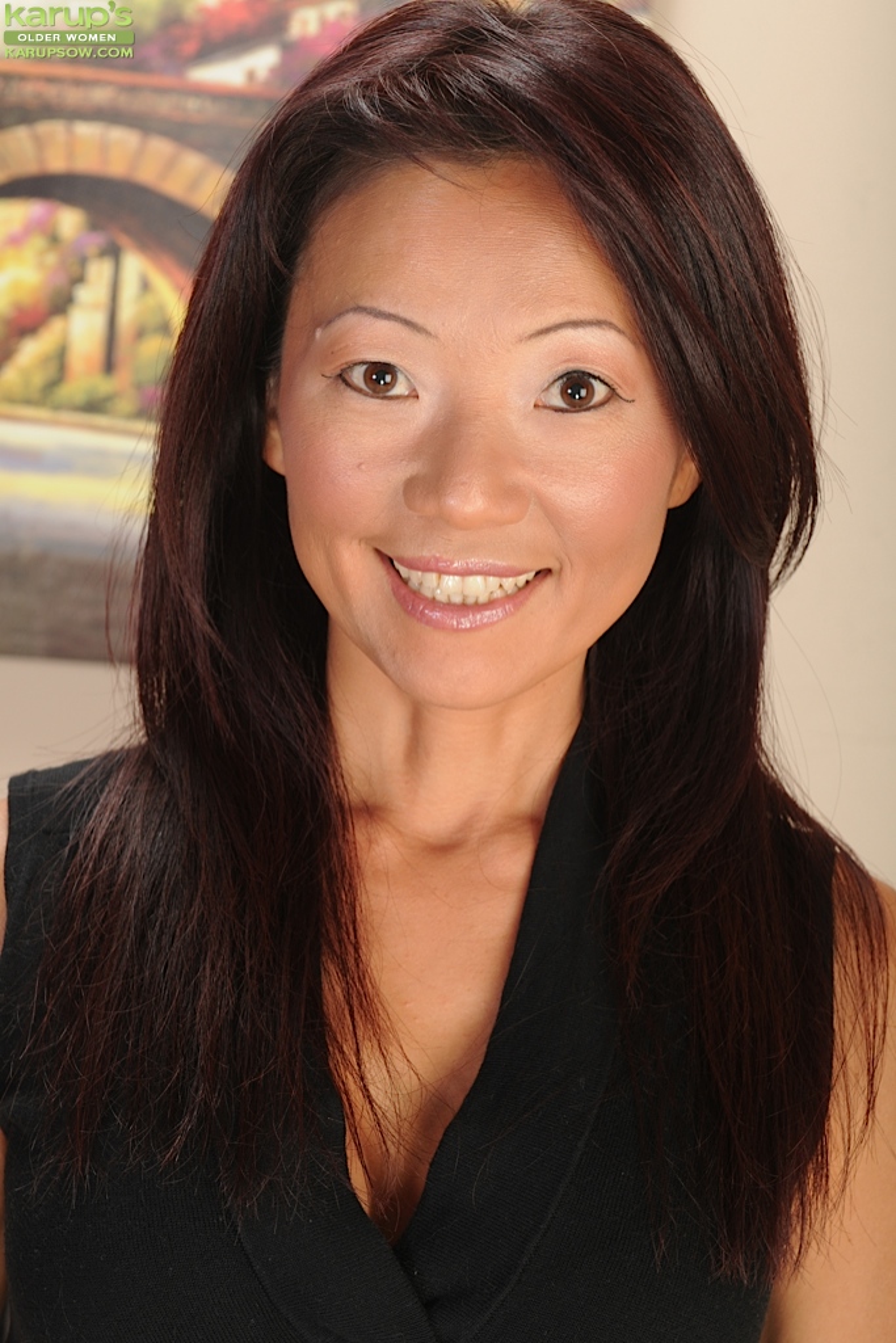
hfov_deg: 13.0
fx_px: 3918
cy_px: 672
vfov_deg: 19.5
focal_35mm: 105
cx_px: 448
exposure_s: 1/250
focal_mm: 70
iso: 250
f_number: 7.1
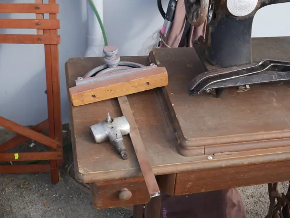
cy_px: 103
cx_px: 217
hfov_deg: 31.1
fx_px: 511
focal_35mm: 61
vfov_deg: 24.1
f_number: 5.6
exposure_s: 1/160
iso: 200
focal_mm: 18
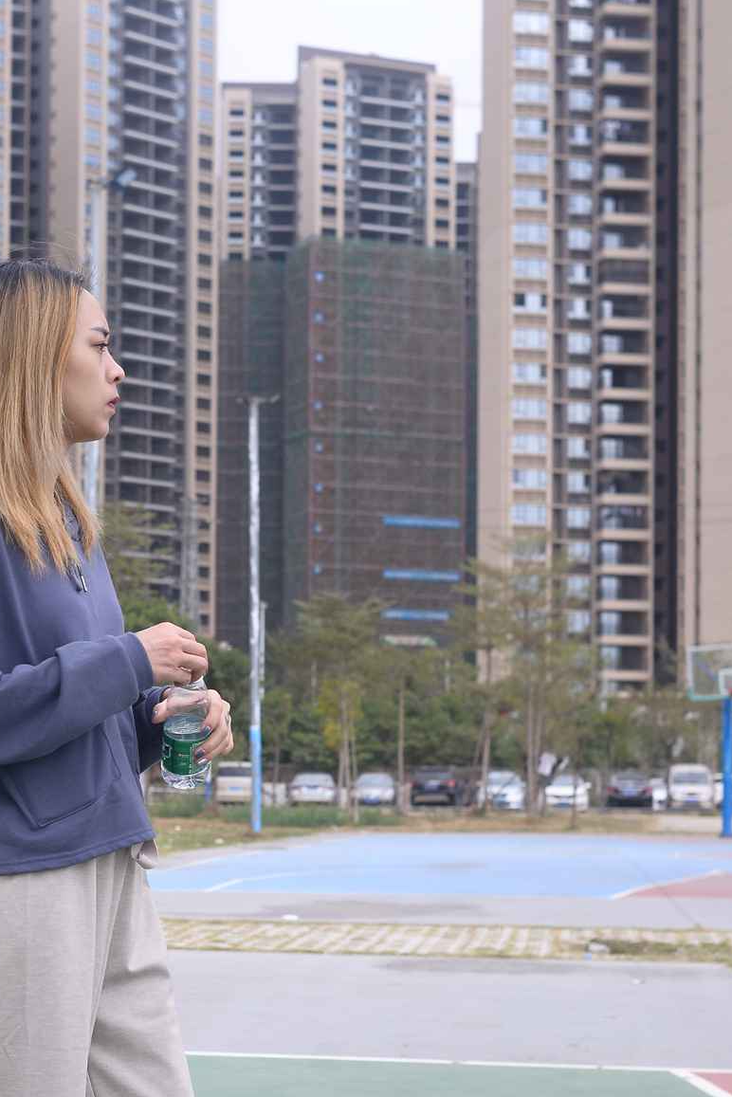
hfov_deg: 19.8
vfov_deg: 29.4
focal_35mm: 68
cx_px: 135
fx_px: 2073
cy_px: 745
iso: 400
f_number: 5.6
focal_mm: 35
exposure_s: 1/1250
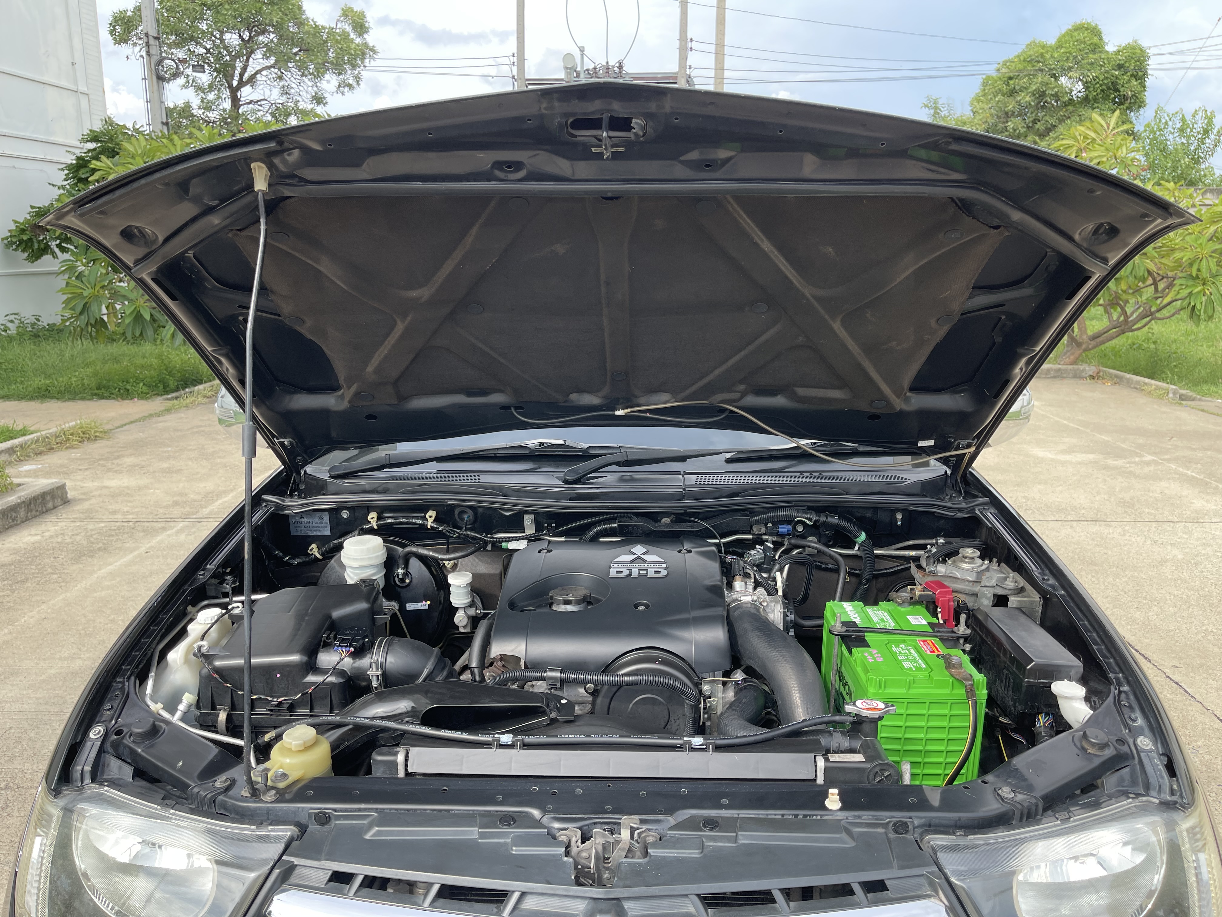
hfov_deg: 69.4
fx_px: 883
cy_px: 458
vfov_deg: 54.9
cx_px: 611
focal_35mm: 25
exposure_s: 1/684
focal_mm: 5.1
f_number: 1.6
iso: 32
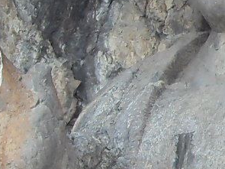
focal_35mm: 271
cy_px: 89
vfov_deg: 5.5
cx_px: 227
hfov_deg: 7.3
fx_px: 1761
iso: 100
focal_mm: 6.6
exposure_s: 1/45
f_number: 3.5
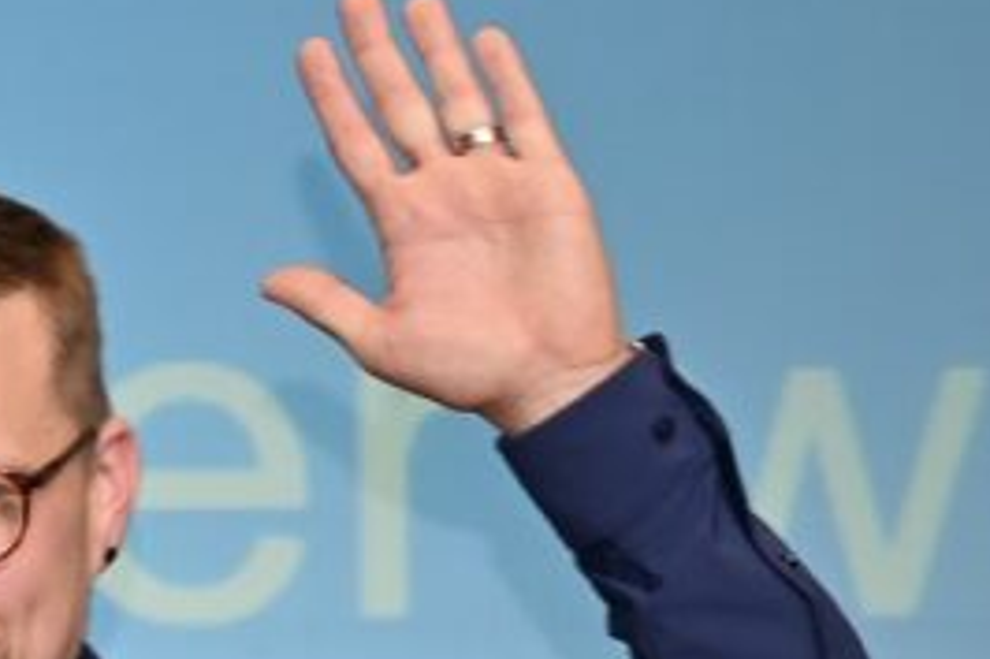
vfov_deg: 4.8
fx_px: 7915
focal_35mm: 288
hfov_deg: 7.2
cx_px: 290
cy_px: 780
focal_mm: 110
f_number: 5.6
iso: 800
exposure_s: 1/200
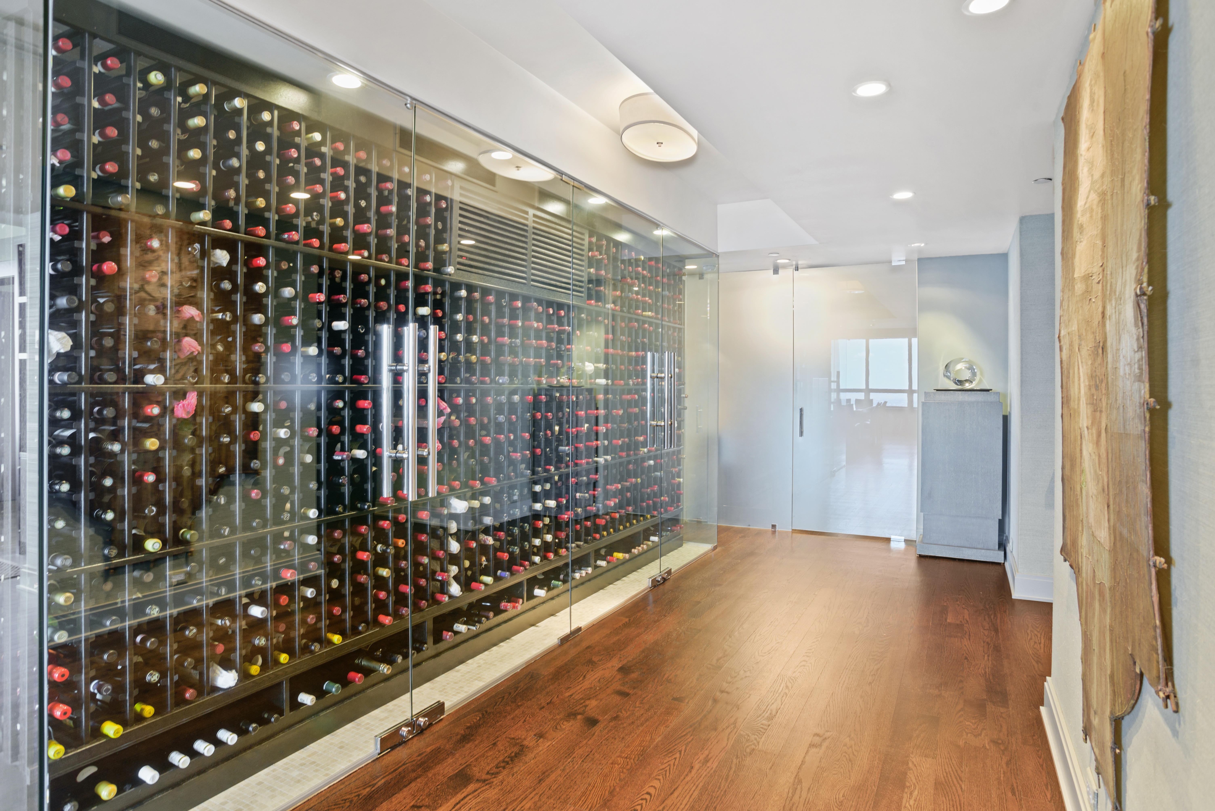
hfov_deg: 84.0
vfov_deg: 62.0
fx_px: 675
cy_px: 406
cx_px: 608
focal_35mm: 20
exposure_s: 2.5
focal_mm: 20
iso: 400
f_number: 8
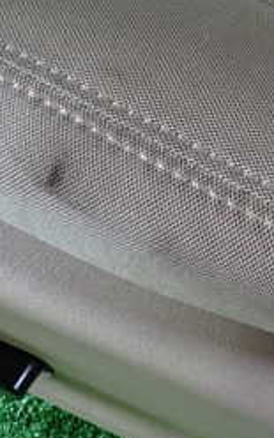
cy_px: 57
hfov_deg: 18.2
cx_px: 403
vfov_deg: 30.8
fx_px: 765
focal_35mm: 64
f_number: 2
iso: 200
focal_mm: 4.5
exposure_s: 1/30
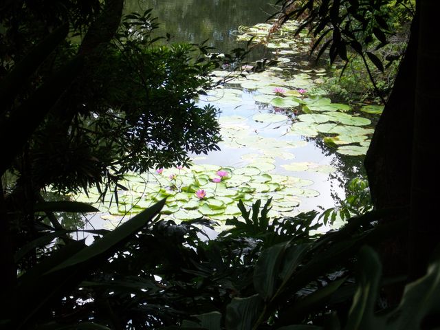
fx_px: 1411
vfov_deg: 13.3
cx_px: 220
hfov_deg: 17.7
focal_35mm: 111
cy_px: 165
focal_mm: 23.7
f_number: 5.3
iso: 125
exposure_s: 1/125
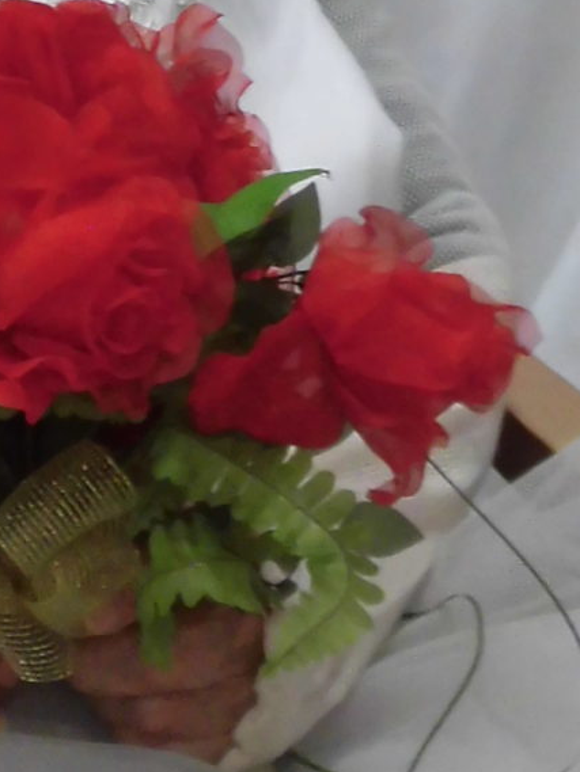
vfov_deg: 16.8
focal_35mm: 108
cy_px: -331
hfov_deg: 13.2
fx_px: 2412
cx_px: -202
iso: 200
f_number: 3.1
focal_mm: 4.3
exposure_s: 1/50
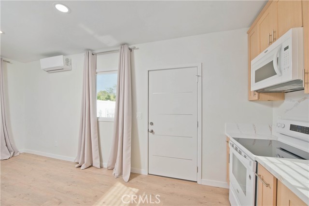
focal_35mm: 14
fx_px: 120
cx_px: 154
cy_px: 103
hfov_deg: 104.2
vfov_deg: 81.2
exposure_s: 1/640
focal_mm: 14
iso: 400
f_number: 5.6
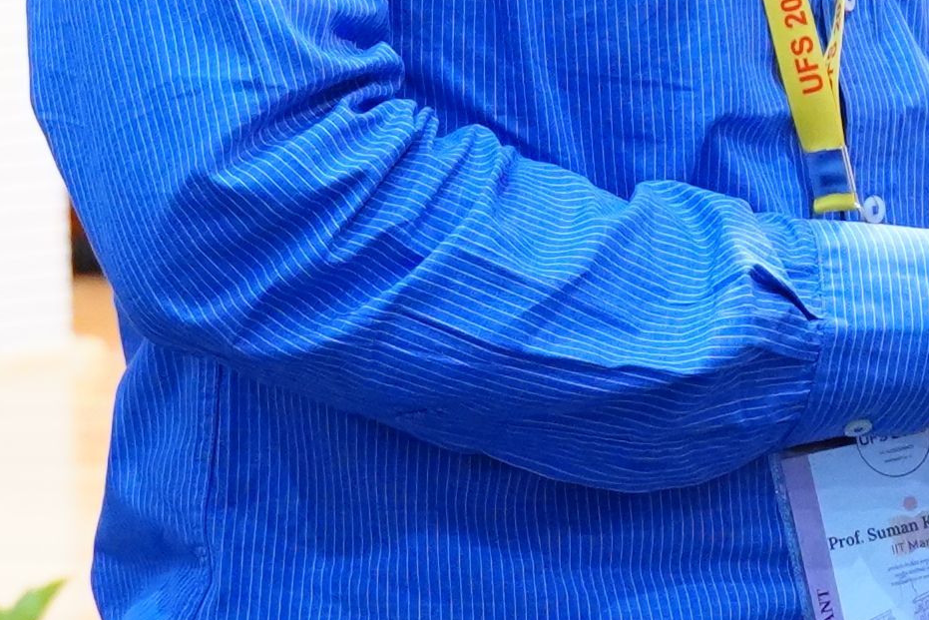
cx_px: 1393
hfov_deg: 7.7
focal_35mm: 261
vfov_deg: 5.2
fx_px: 6736
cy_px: -267
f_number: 3.2
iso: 2000
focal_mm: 31.7
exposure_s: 1/100
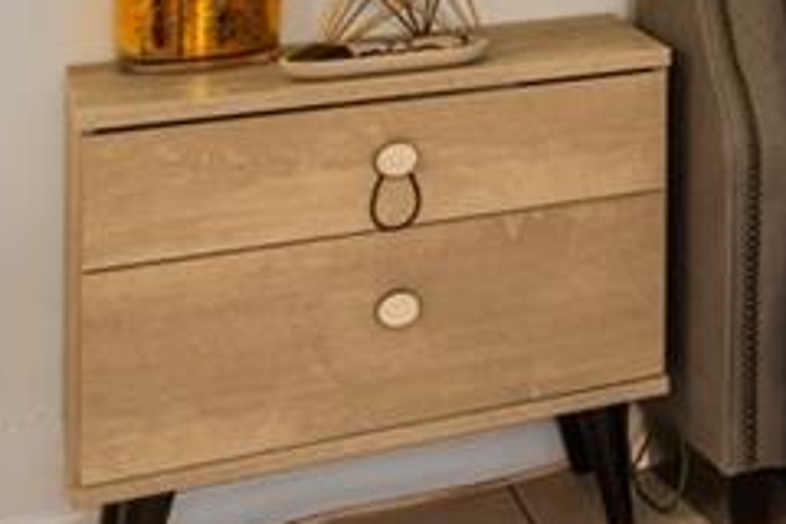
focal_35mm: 100
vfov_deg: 12.7
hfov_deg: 12.7
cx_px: 2125
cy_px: -337
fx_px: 2183
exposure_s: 5
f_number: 9
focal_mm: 10
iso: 100
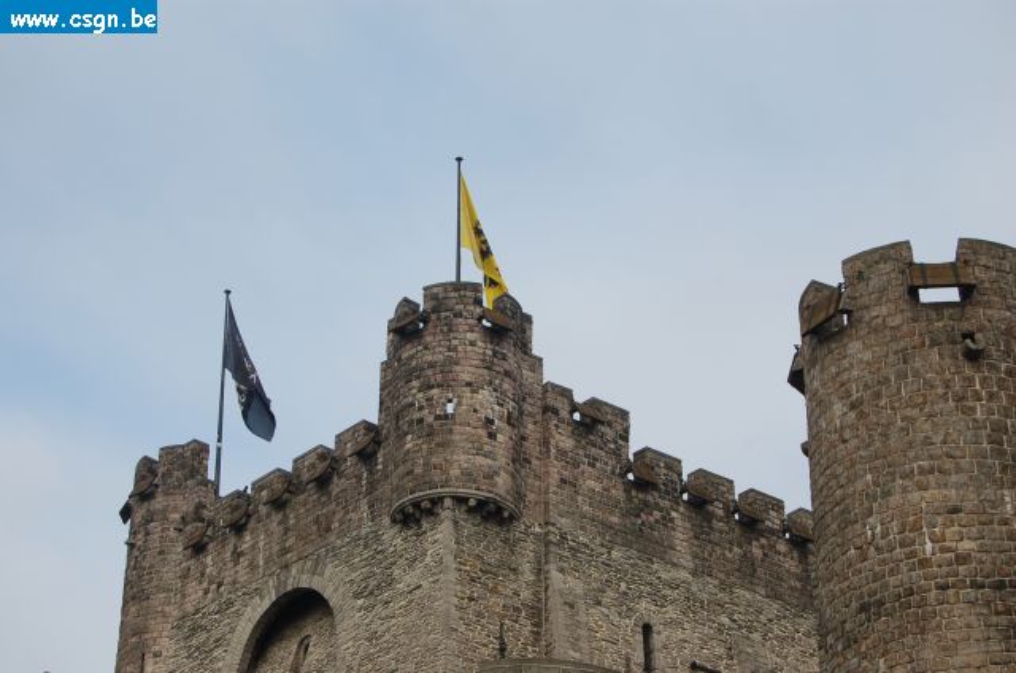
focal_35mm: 75
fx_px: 2112
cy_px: 336
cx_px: 508
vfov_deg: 18.1
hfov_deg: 27.0
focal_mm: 50
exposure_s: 1/250
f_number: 8
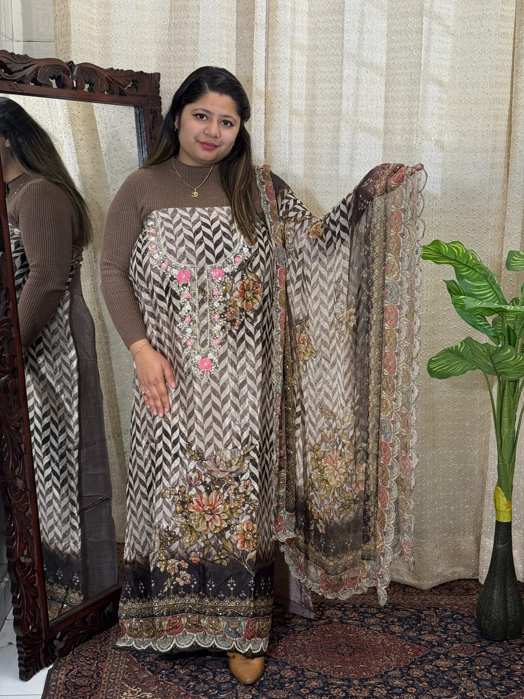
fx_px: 969
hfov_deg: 30.3
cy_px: 350
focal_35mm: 48
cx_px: 262
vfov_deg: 39.7
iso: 80
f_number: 1.78
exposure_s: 1/119
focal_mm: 6.76
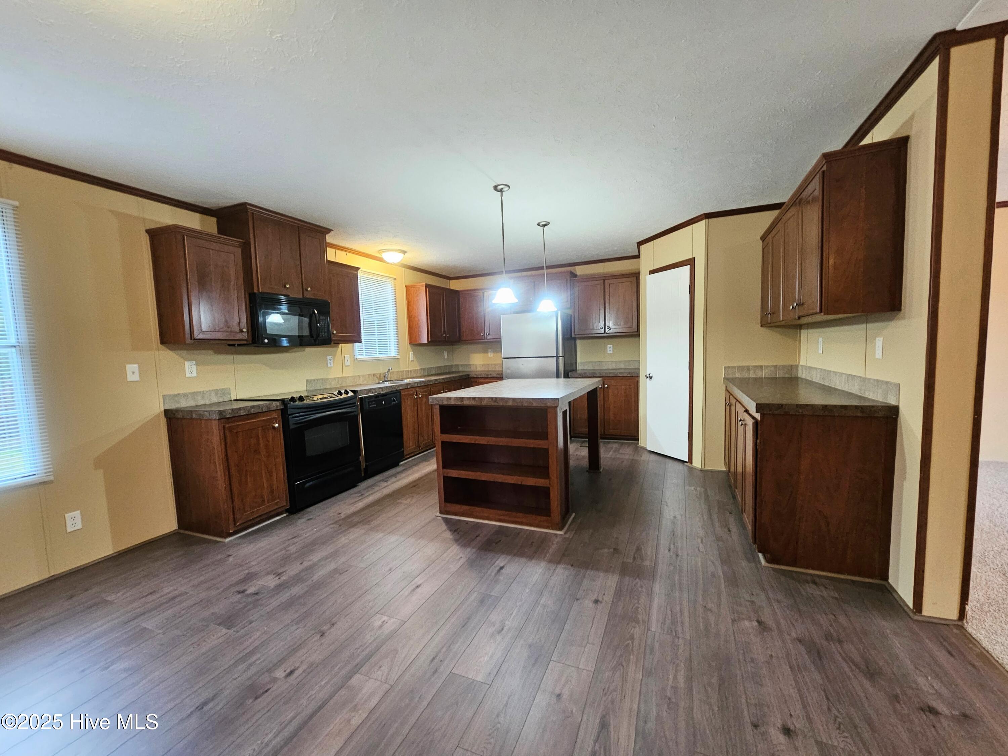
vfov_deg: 89.9
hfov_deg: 106.2
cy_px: 378
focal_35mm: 13
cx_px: 504
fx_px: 378
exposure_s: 1/30
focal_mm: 2.2
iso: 400
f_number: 2.2
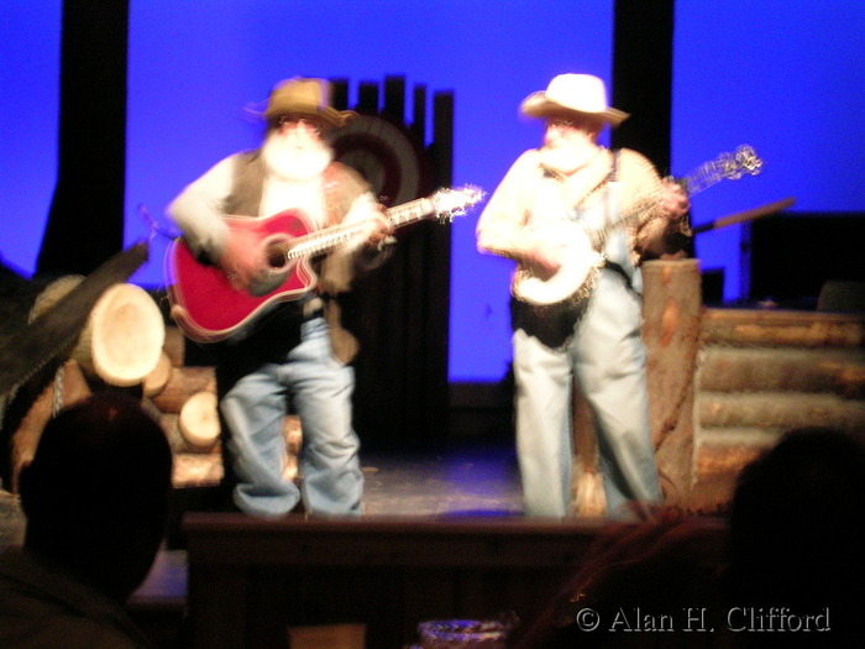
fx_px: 2624
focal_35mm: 105
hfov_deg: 18.7
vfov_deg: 14.1
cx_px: 432
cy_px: 324
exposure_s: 1/1.25
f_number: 4.9
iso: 200
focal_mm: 16.2
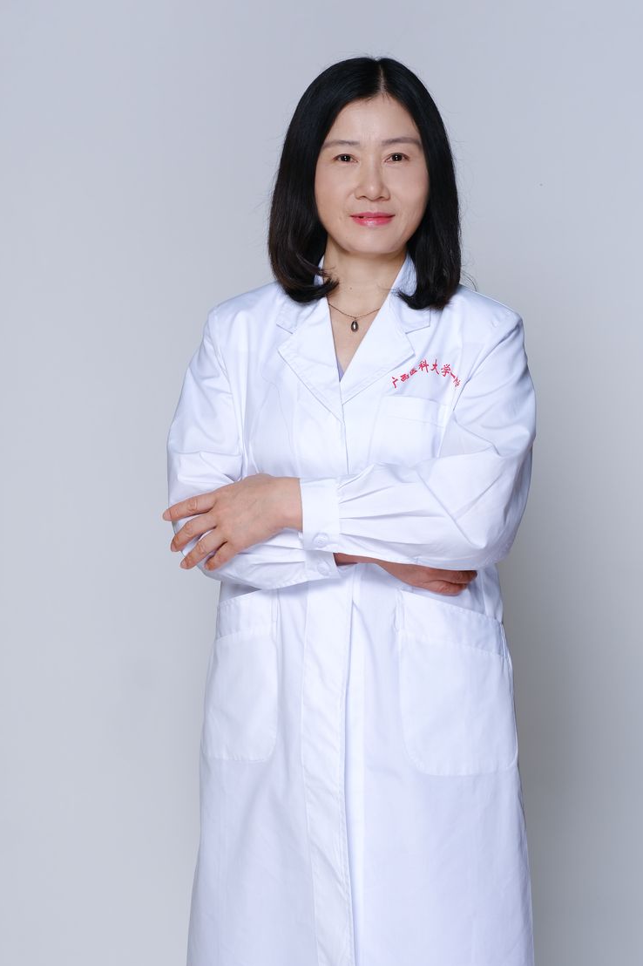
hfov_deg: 15.0
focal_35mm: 91
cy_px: 509
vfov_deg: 22.4
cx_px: 346
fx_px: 2439
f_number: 5
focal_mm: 56
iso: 250
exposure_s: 1/160
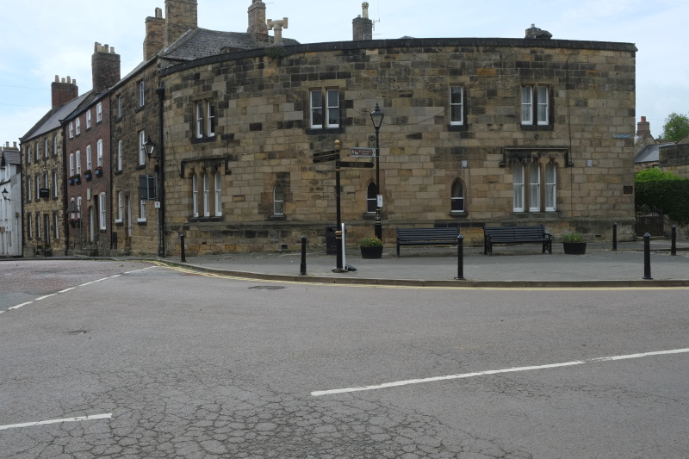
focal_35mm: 35
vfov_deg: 37.8
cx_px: 344
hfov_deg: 54.4
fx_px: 670
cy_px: 230
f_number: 9
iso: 400
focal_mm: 23
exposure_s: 1/450
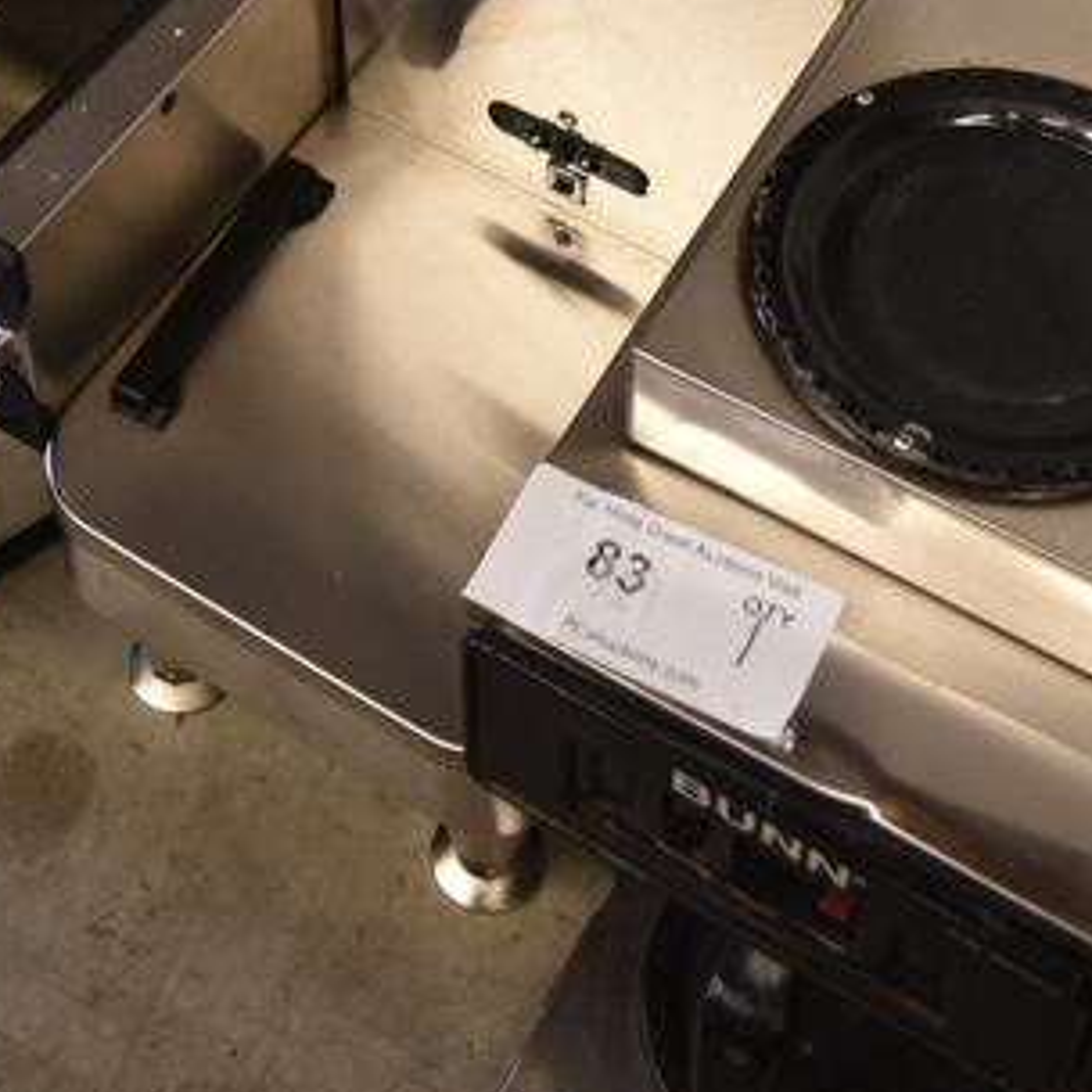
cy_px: -318
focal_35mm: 69
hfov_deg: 25.0
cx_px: 471
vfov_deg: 22.4
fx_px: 2463
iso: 280
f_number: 3.5
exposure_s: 1/30
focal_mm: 18
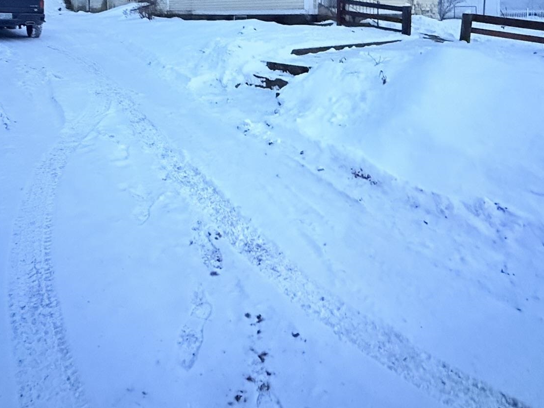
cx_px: 279
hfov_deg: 67.3
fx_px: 409
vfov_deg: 47.6
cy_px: 39
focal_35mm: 26
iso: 1250
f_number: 2.2
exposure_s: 1/42
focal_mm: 2.22
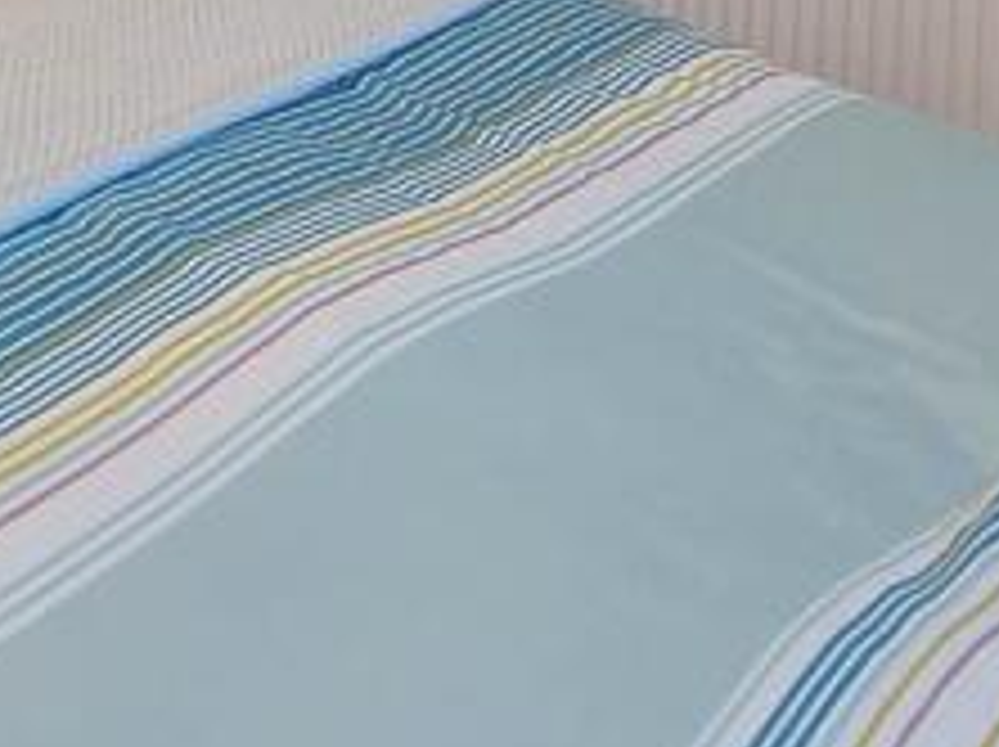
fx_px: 1730
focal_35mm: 60
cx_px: 405
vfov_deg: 17.6
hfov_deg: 32.1
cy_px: -734
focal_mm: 2.2
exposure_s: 1/50
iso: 125
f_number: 2.2
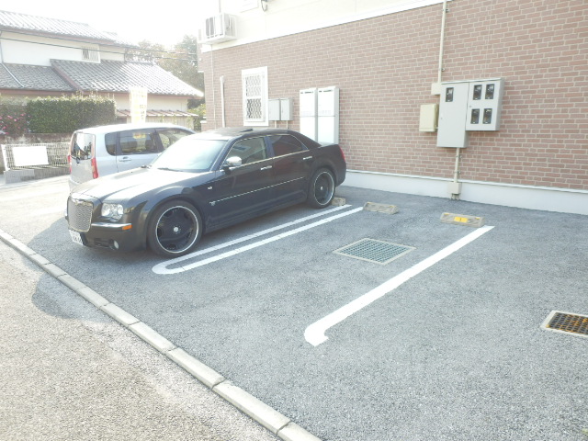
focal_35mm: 24
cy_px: 220
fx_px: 408
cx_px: 294
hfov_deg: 71.6
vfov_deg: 56.8
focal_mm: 4.2
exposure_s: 1/125
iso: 80
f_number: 3
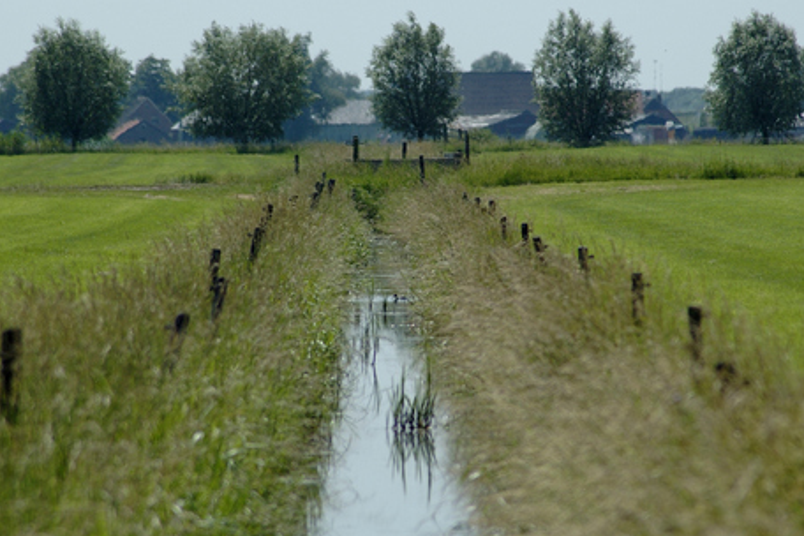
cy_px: 268
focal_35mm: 454
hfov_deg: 4.5
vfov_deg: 3.0
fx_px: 10139
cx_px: 400
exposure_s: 1/1000
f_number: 7.1
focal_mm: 300
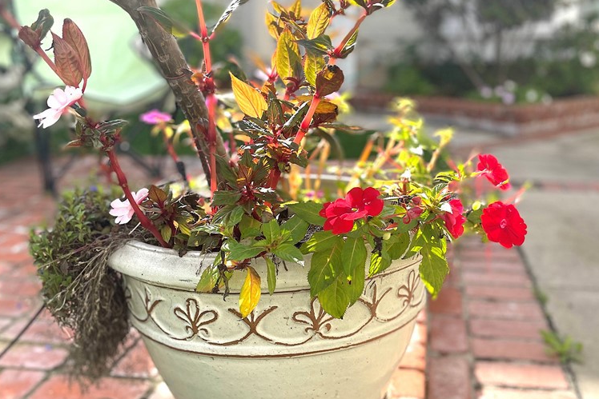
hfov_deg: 51.9
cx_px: 302
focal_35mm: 37
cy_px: 224
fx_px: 616
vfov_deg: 35.9
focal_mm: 5.1
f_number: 1.6
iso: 50
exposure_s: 1/2247
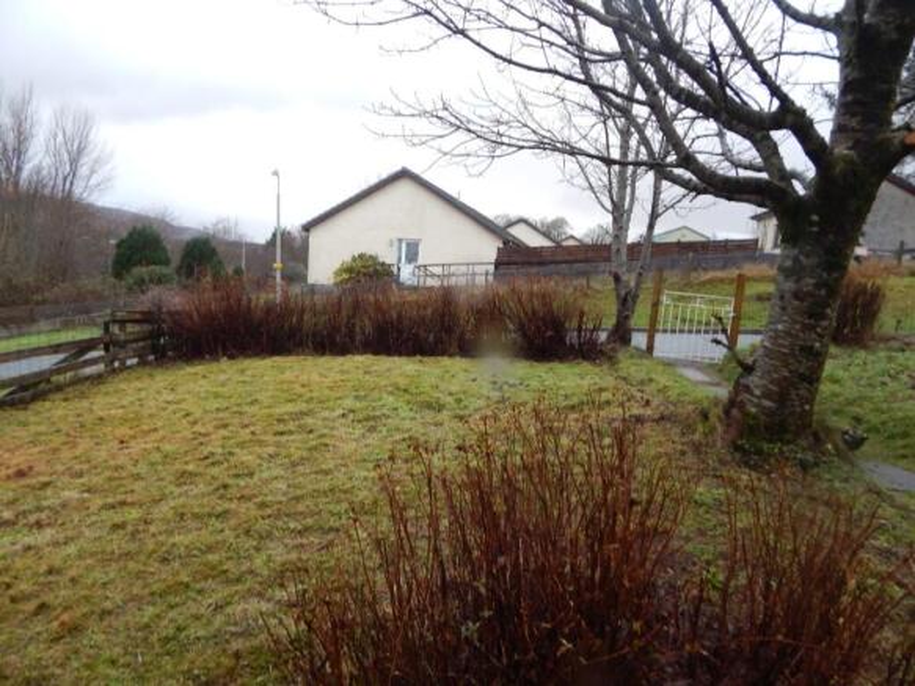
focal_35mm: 22
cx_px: 458
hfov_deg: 76.4
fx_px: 581
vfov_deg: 61.1
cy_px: 343
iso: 140
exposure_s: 1/30
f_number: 3
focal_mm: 4
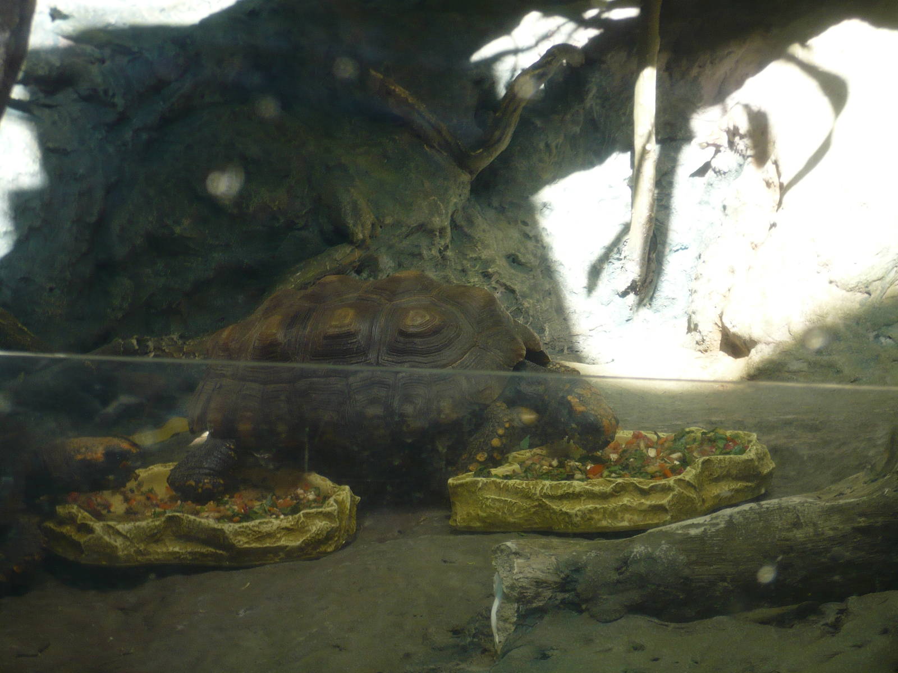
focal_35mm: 105
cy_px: 336
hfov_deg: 18.7
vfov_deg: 14.1
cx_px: 449
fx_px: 2724
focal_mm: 17.4
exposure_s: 1/50
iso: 100
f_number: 5
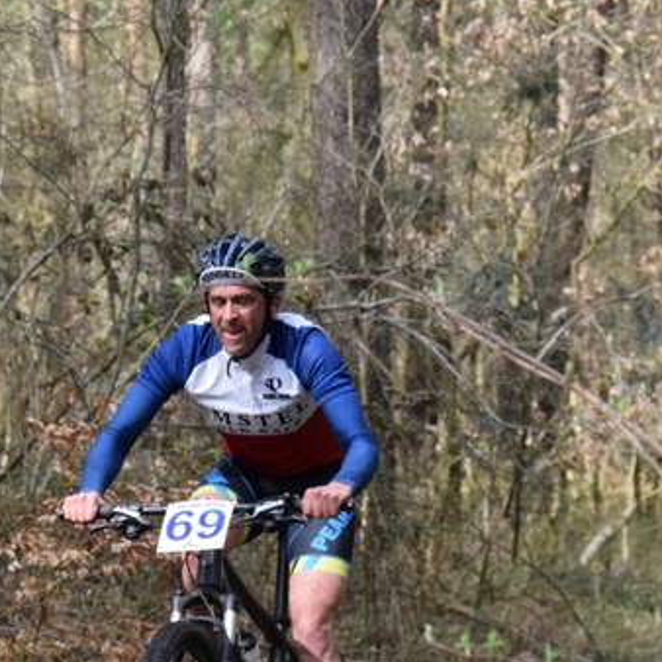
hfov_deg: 8.4
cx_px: 268
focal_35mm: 209
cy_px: 341
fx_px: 4522
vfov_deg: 8.4
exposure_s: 1/2000
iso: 4000
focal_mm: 70
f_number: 8
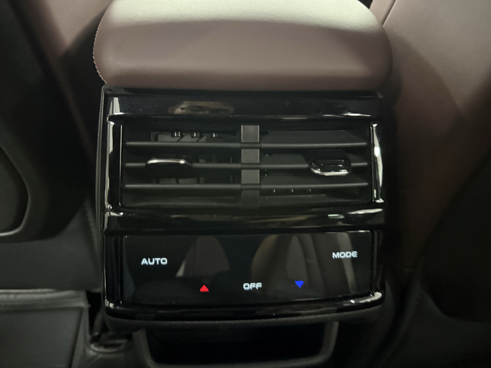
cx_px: 246
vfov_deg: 56.8
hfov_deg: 71.6
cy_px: 184
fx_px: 340
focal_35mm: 24
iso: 2500
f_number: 1.78
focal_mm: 6.76
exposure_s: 1/15
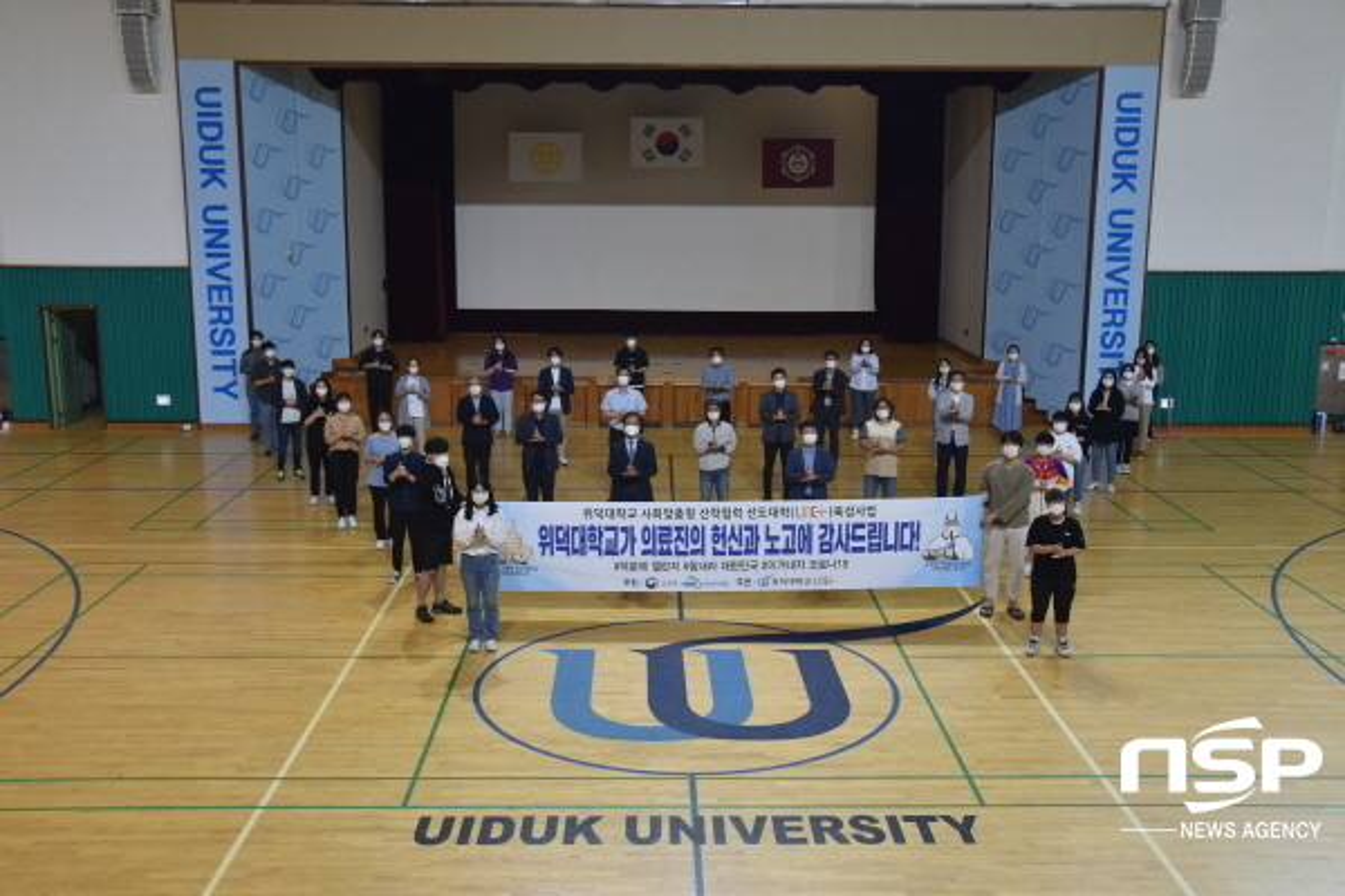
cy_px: 448
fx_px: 1345
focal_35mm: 36
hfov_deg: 53.1
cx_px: 672
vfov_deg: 36.9
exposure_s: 1/60
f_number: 4
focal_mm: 24
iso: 400
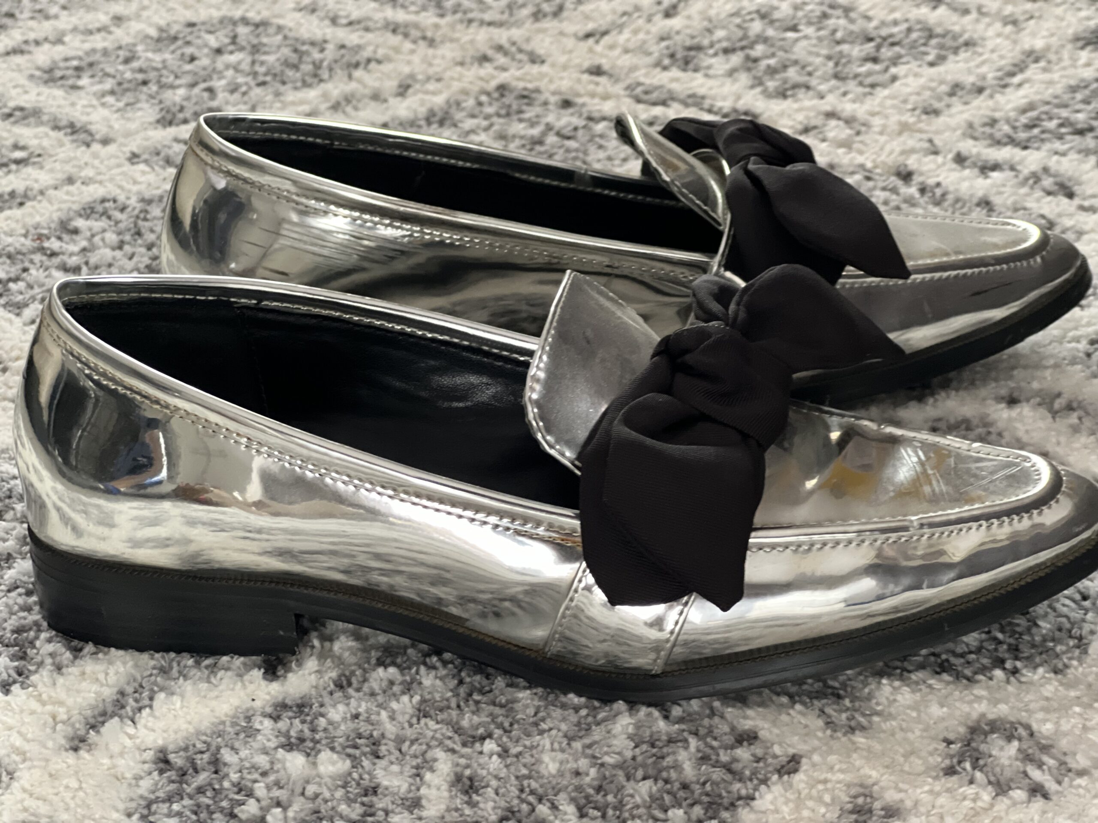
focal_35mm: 77
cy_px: 412
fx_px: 2442
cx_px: 549
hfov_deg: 25.3
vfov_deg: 19.1
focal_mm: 9
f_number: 2.8
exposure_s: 1/20
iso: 500
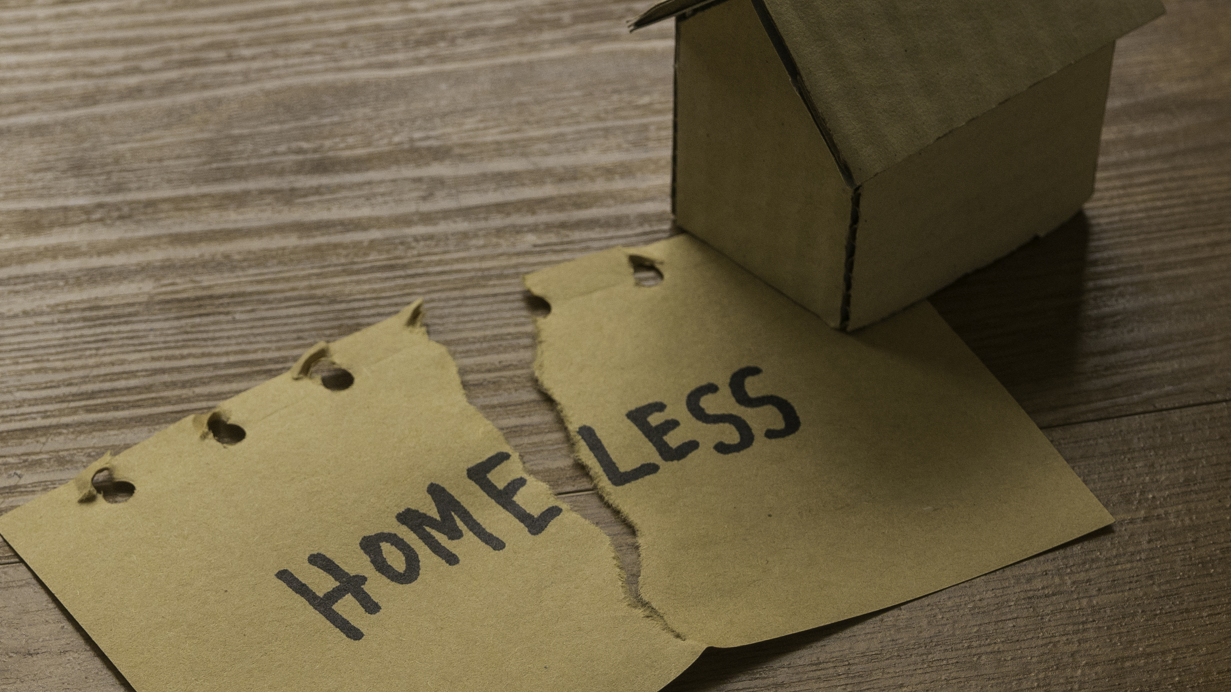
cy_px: 403
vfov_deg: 12.9
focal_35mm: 94
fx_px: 3068
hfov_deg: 22.6
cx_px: 474
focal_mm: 27.2
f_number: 5.6
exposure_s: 1/125
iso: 200
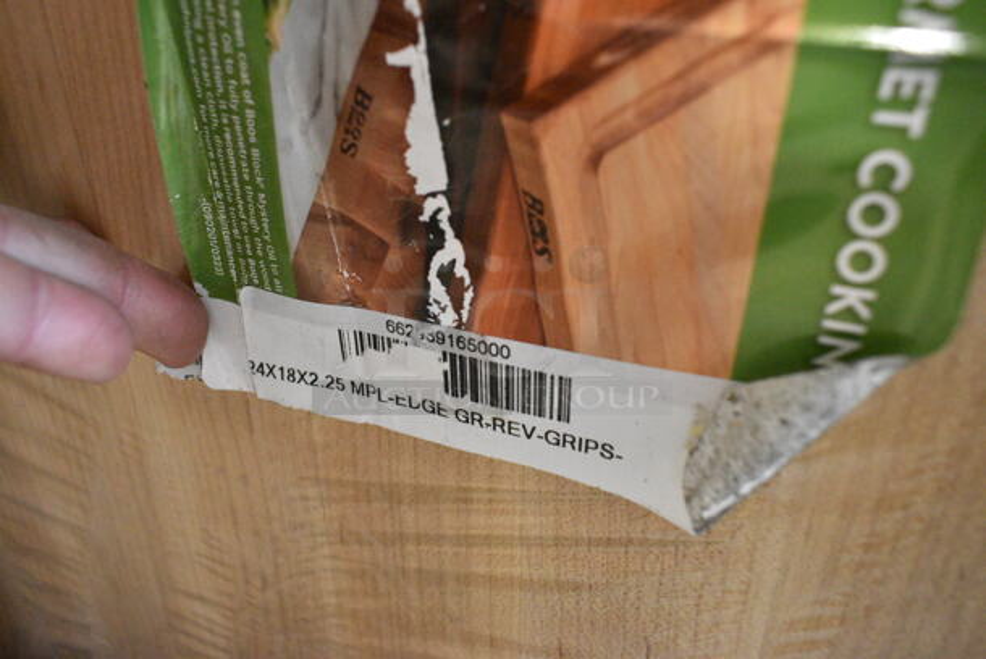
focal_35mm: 27
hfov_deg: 67.3
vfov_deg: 48.0
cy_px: 330
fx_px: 740
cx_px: 493
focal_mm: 18
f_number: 5
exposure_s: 1/100
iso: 6400
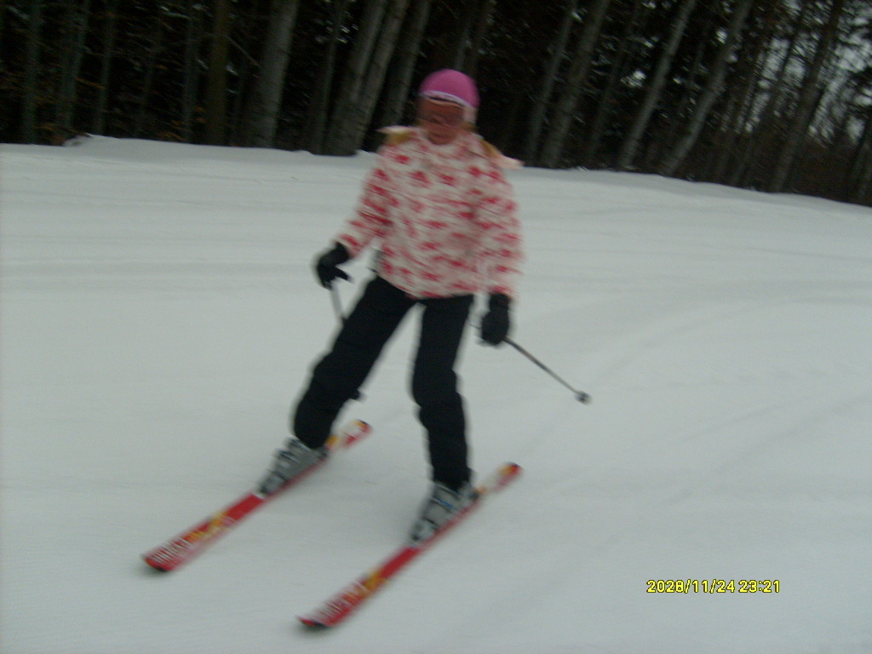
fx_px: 882
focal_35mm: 35
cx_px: 436
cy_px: 327
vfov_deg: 40.7
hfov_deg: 52.6
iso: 80
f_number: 7.1
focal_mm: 5.8
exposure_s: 1/125
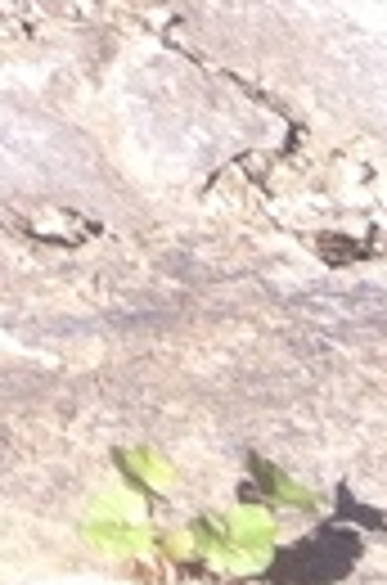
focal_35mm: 287
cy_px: -1096
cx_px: -580
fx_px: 4652
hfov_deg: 4.6
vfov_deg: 6.6
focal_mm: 3.85
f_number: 2.8
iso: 80
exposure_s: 1/308
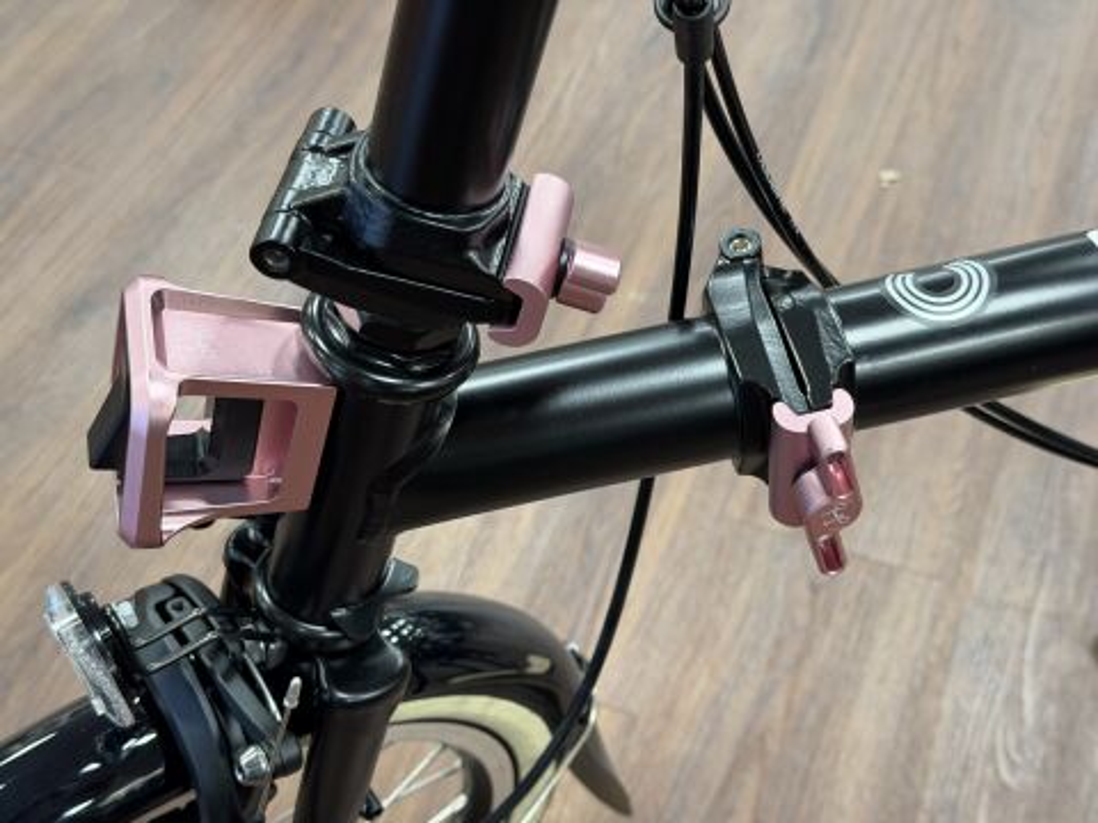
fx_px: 1523
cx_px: 549
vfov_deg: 30.3
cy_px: 412
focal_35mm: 48
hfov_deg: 39.7
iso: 200
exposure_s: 1/50
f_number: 1.78
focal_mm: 6.76
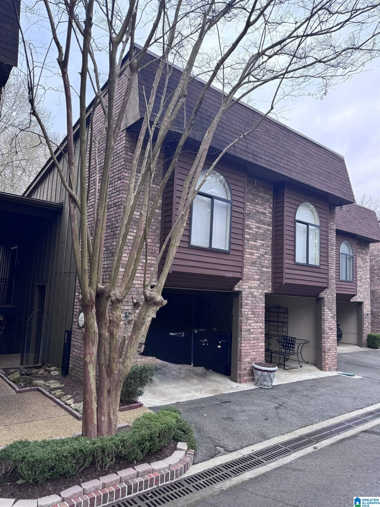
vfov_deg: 71.6
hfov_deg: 56.8
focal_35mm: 24
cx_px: 190
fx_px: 351
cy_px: 254
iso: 80
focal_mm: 6.76
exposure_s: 1/467
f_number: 1.78
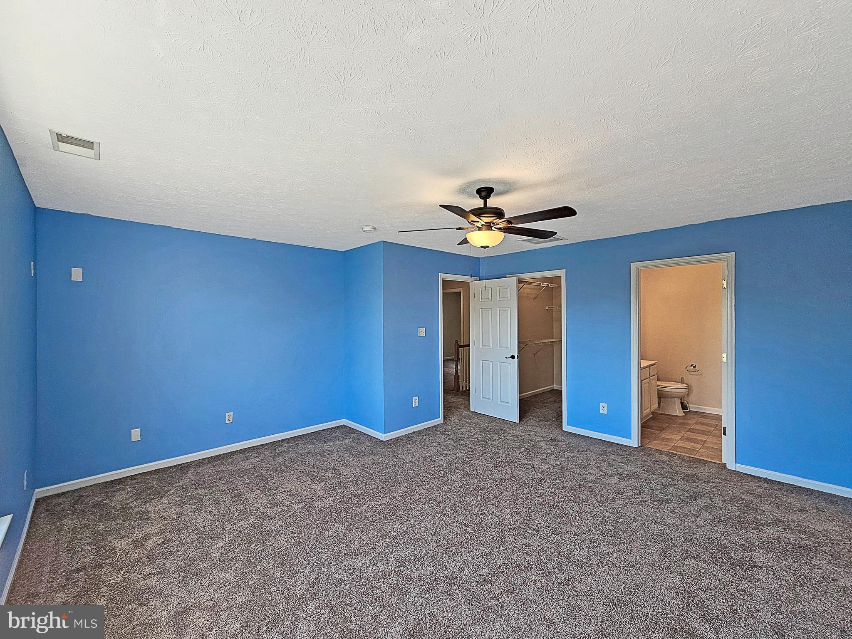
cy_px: 320
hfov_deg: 106.2
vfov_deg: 89.9
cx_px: 426
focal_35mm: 13
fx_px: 320
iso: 80
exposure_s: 1/77
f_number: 2.2
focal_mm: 2.2
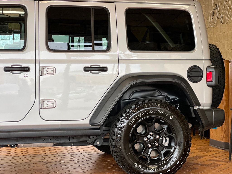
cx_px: 116
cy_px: 87
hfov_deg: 25.3
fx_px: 516
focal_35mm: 77
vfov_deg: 19.1
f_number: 2.8
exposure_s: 1/120
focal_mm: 9
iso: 200
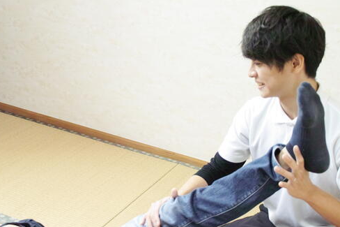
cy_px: 133
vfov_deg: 23.0
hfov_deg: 33.9
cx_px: 156
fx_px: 557
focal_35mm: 59
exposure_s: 1/15
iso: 800
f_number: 4
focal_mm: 32
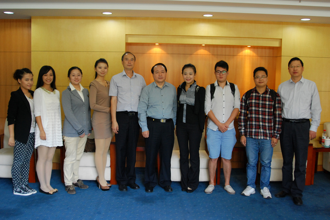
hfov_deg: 53.1
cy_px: 110
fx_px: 330
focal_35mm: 36
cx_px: 165
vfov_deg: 36.9
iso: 640
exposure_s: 1/90
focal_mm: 24
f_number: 2.8
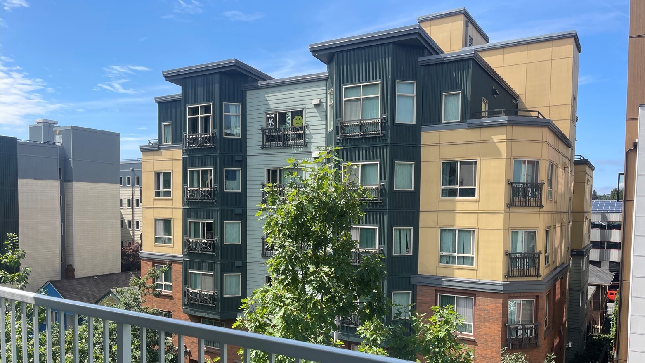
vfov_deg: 39.8
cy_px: 232
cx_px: 330
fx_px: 496
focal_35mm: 29
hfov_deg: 66.1
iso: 32
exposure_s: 1/1976
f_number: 1.6
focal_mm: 5.1
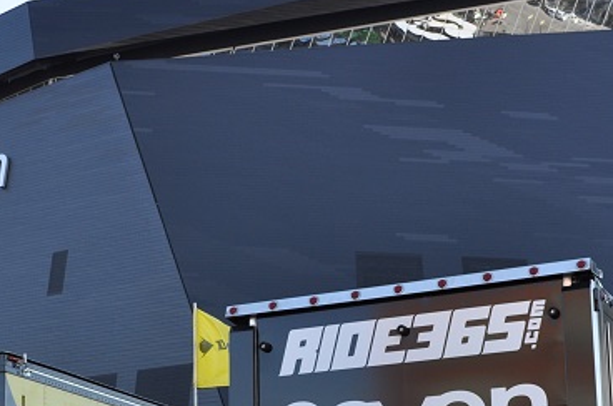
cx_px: 330
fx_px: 1309
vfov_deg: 17.3
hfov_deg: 26.4
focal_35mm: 77
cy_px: 401
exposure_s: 1/200
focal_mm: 22
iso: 200
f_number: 7.1
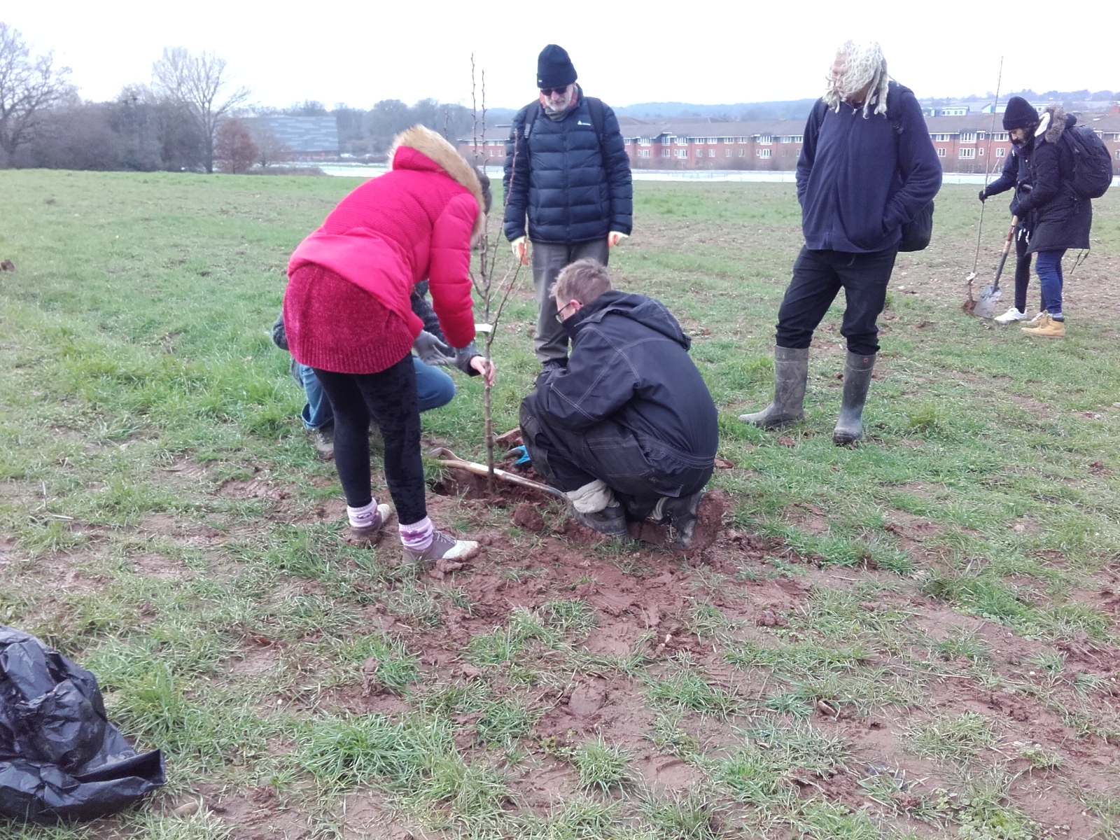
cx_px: 560
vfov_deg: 45.4
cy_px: 420
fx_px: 1003
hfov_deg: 58.4
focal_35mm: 31
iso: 60
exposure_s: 1/100
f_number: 2.2
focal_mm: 3.31
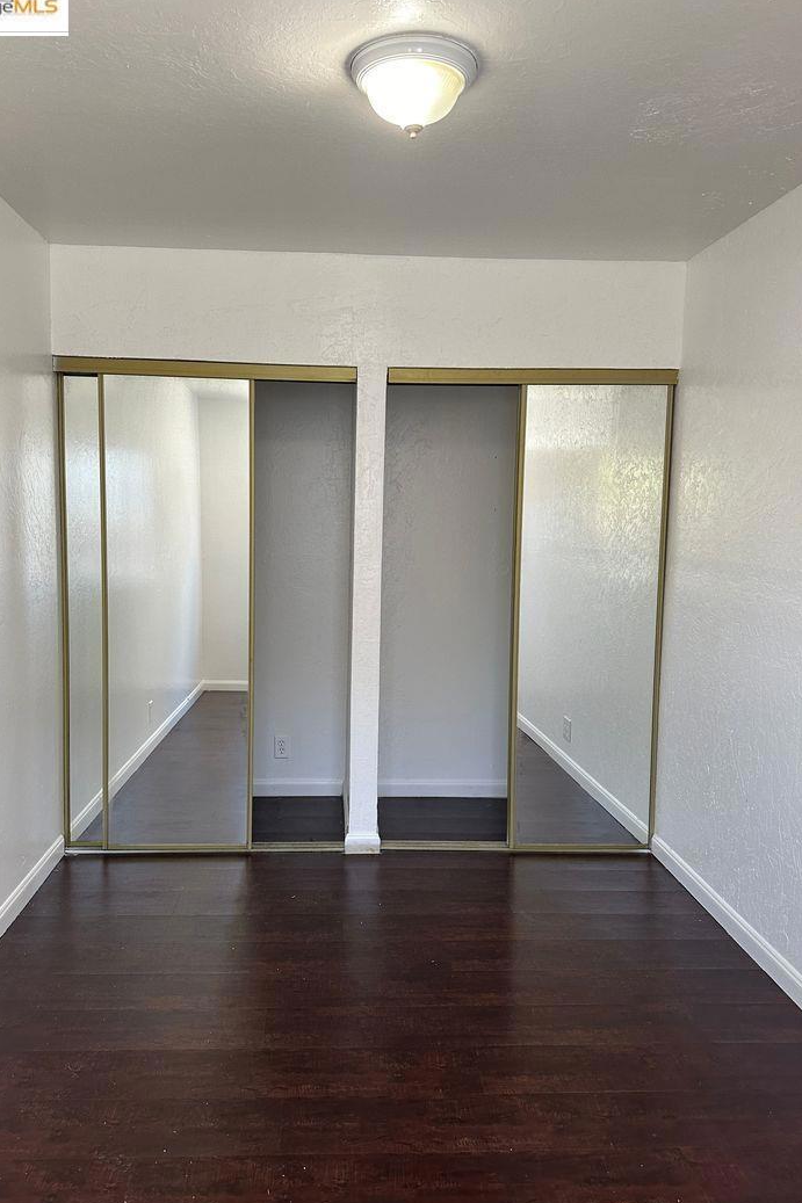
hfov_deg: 49.4
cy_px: 602
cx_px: 355
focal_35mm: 26
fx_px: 869
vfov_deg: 69.4
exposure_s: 1/120
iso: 160
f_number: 1.78
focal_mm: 6.86
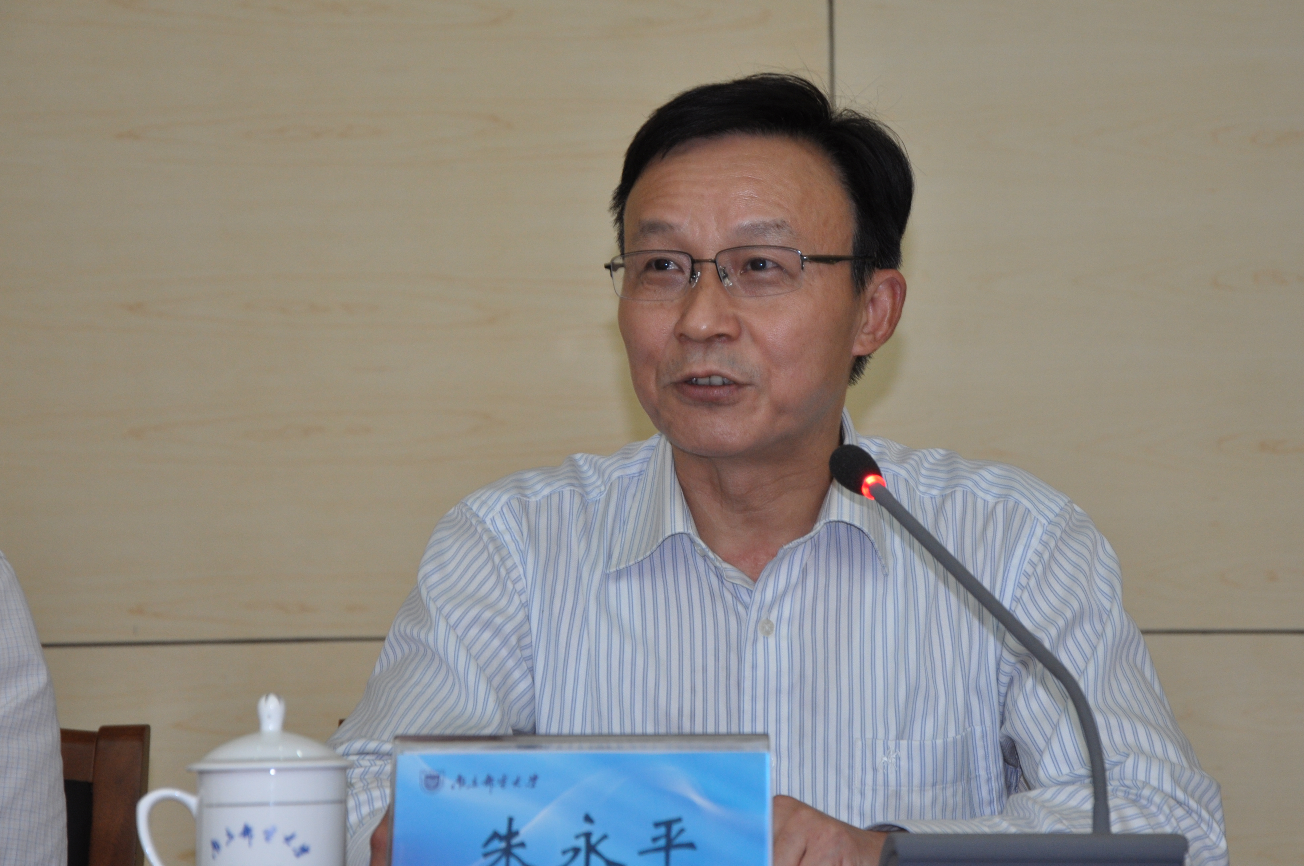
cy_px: 377
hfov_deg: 15.2
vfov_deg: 10.2
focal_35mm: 135
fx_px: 4869
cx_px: 762
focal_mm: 75
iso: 560
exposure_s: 1/15
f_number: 5.3
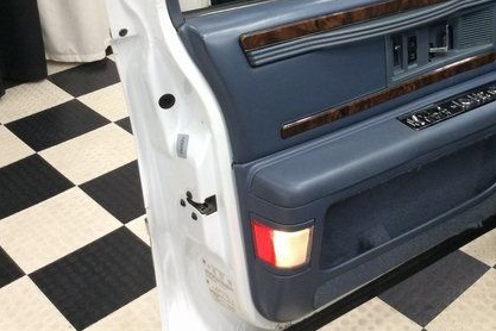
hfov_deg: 38.6
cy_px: 82
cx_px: 313
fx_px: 703
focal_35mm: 51
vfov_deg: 26.1
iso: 64
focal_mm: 3.3
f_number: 2.4
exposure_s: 1/25
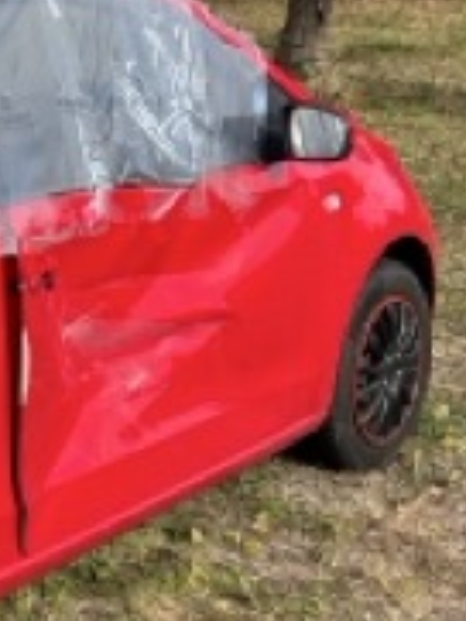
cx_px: -212
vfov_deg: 21.2
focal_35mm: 92
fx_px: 1649
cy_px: 192
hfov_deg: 15.0
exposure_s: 1/1183
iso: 50
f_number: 1.5
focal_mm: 5.7
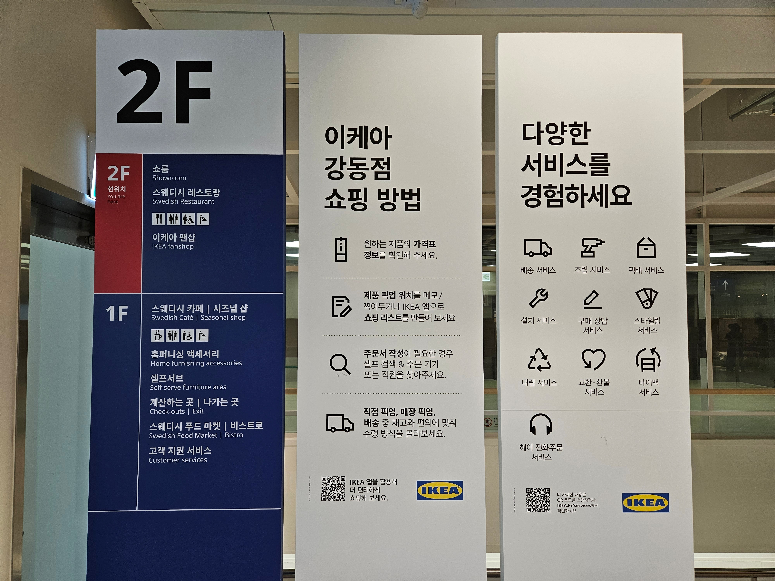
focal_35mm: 23
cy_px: 290
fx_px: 515
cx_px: 388
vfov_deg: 58.9
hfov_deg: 73.9
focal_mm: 5.4
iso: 125
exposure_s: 1/120
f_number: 1.8
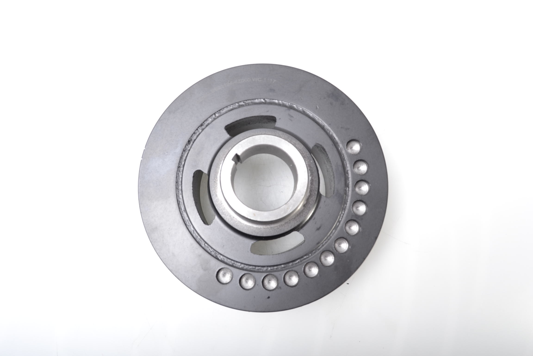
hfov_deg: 67.4
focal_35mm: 27
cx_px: 266
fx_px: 400
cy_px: 178
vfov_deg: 47.9
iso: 200
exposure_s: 1/60
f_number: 11
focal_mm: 18
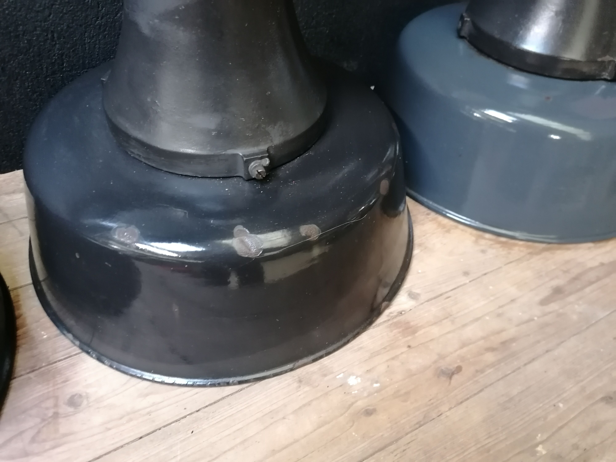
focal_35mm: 27
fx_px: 480
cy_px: 231
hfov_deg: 65.3
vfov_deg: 51.4
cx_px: 308
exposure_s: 1/20
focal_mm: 4.75
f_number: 1.8
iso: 500
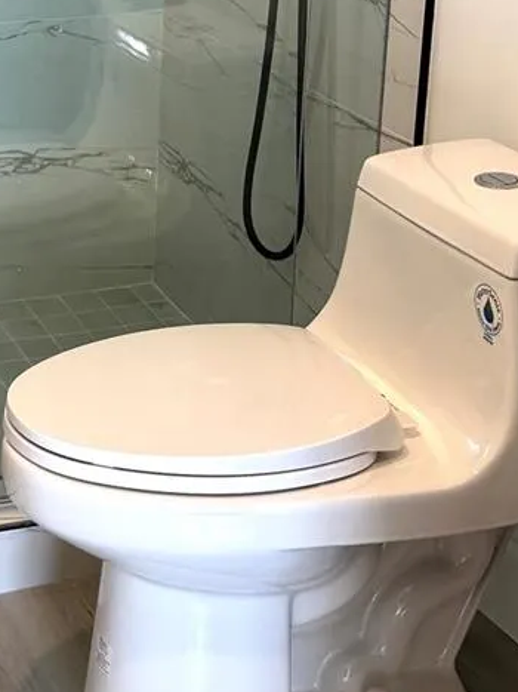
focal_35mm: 79
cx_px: -90
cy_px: 25
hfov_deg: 17.8
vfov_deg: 23.8
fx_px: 1577
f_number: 1.78
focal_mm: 6.76
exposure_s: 1/121
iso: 160
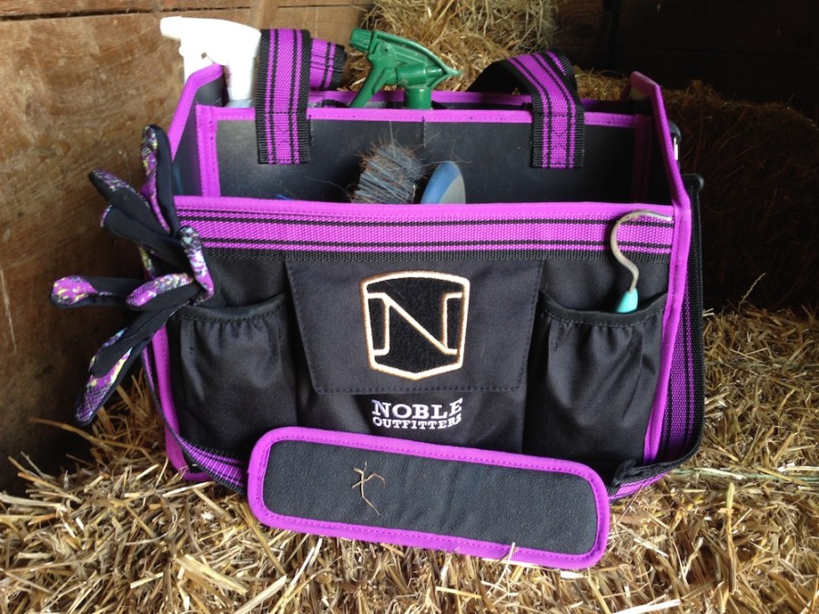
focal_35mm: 33
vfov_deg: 42.9
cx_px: 410
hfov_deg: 55.4
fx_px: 781
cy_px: 307
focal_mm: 4.12
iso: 50
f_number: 2.4
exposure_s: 1/20
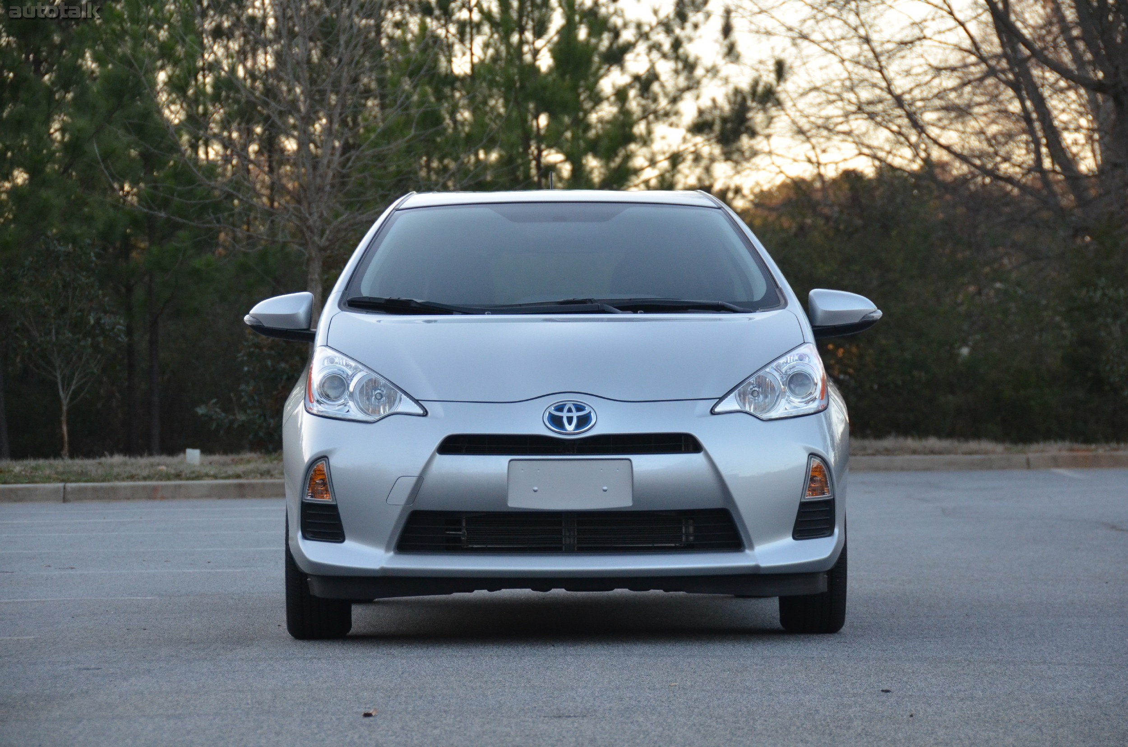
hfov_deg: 16.7
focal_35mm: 123
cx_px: 564
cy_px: 374
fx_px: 3846
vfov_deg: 11.1
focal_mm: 82
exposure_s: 1/500
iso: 1400
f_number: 5
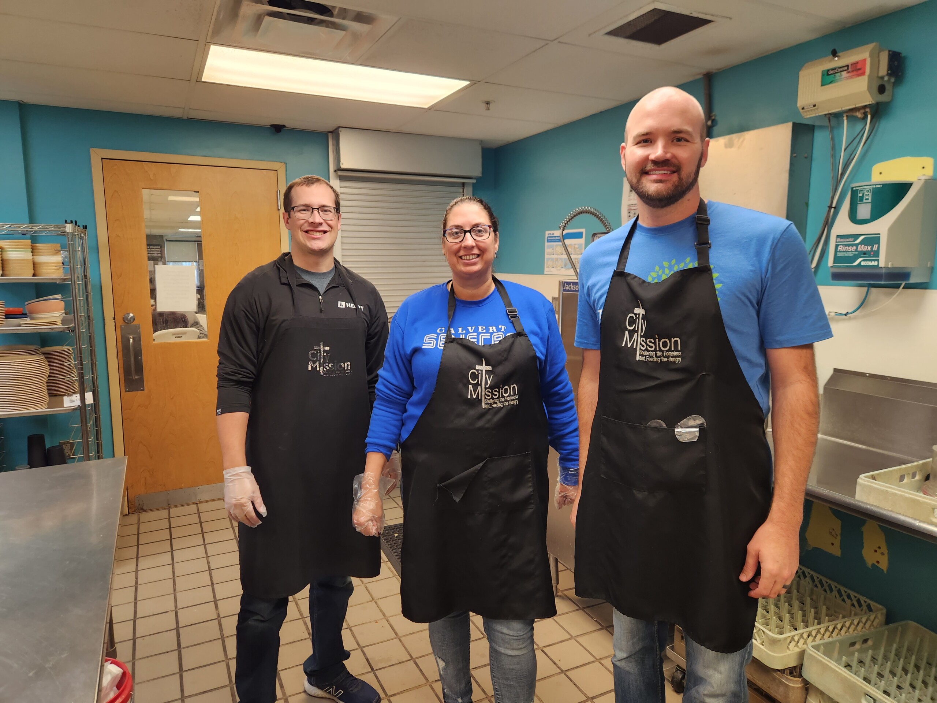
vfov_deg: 58.9
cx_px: 468
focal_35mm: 23
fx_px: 623
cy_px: 352
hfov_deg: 73.9
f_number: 1.8
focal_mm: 5.4
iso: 100
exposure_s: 1/120
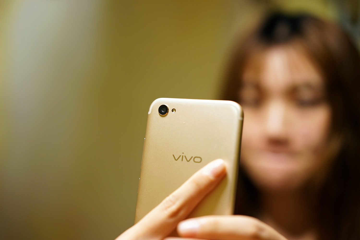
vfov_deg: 24.6
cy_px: 120
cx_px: 180
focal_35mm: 55
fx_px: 550
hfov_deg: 36.2
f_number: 2
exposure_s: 1/60
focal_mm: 55
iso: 640
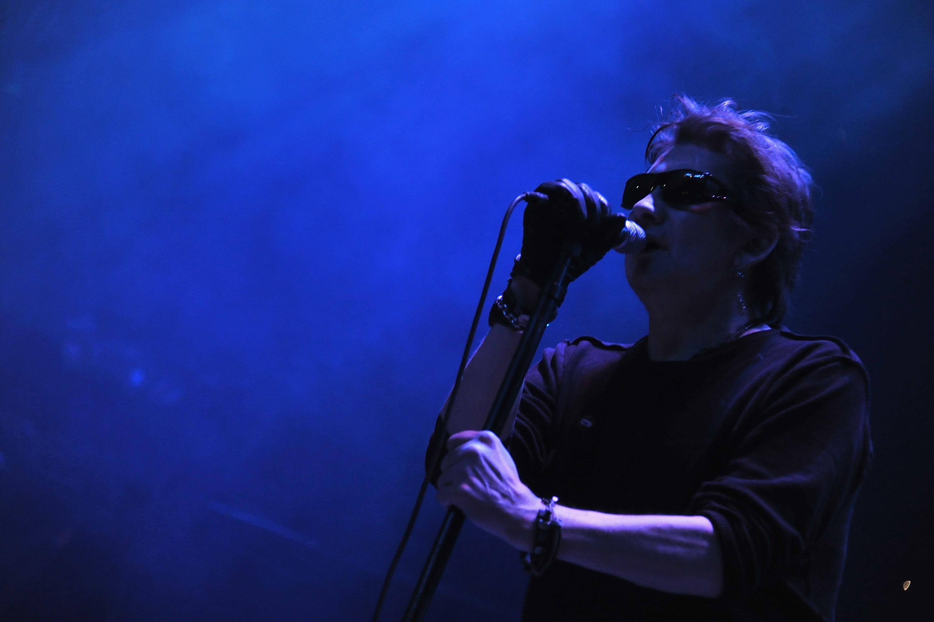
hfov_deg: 15.2
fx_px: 3501
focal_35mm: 135
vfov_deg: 10.2
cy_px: 311
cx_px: 467
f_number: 5.6
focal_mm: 135
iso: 4000
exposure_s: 1/60
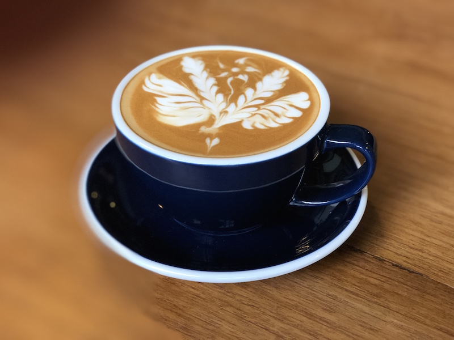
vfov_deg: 25.7
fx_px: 748
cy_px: 170
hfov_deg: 33.8
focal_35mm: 57
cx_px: 227
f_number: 2.8
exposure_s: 1/100
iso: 320
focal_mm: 6.6
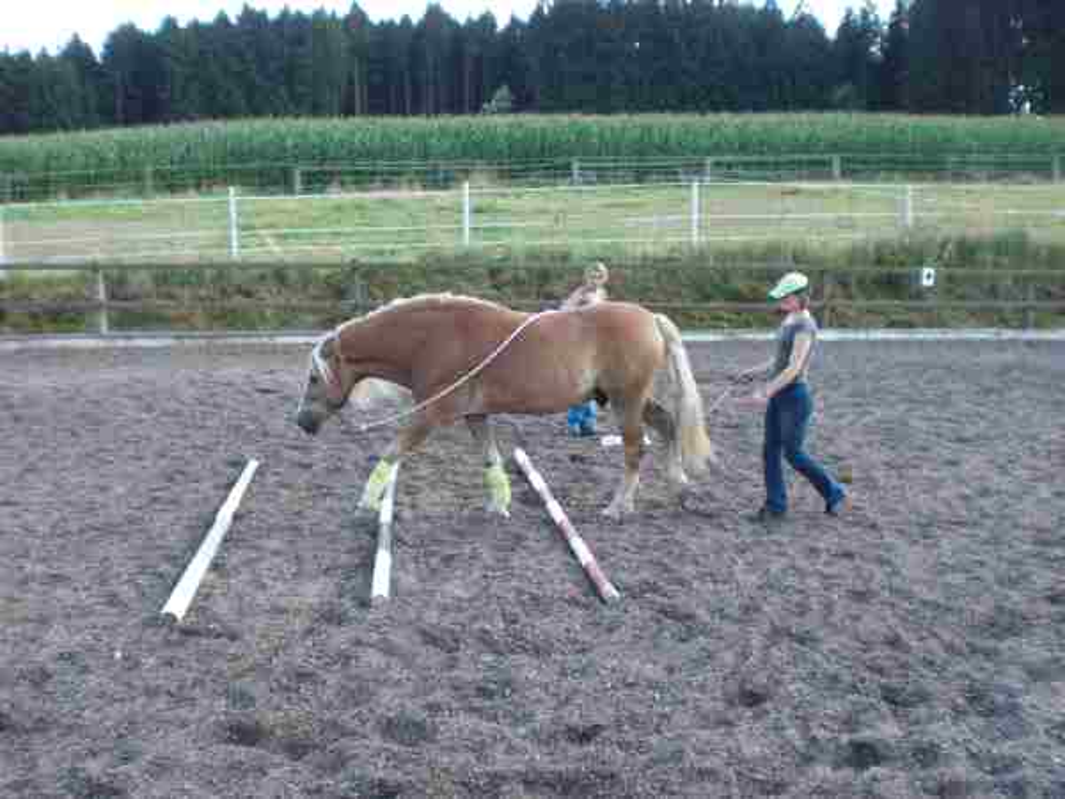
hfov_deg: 49.0
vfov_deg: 37.7
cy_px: 400
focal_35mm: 38
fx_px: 1169
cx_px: 532
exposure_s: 1/125
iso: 64
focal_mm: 6.3
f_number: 3.1
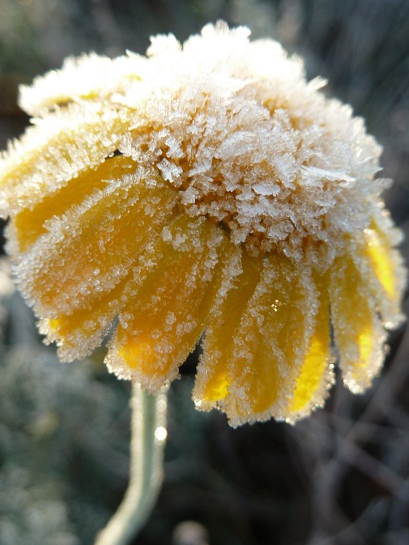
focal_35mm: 34
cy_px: 276
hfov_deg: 41.8
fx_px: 535
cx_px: 194
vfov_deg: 53.9
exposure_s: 1/100
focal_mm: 4.1
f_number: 3.3
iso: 80
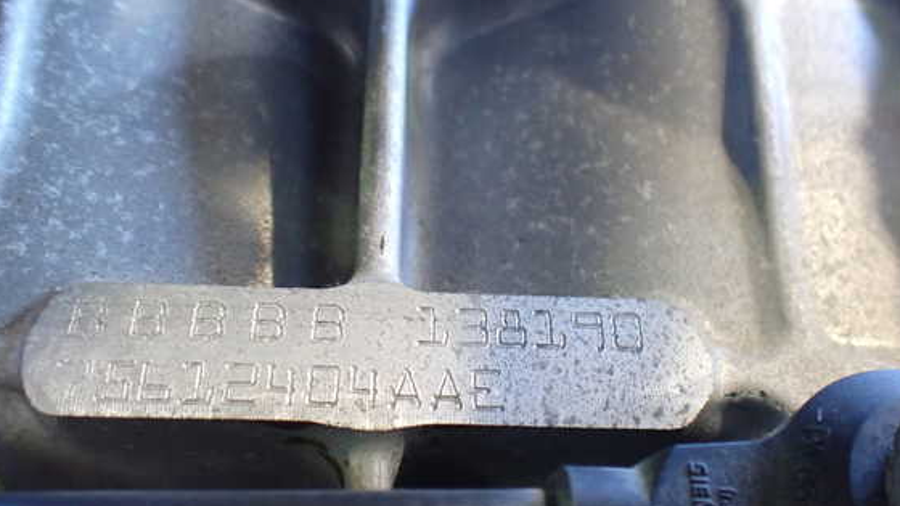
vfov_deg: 33.6
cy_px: 297
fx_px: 835
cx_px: 448
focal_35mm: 35
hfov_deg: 56.6
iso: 1000
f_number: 2.3
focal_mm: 5.4
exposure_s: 1/30
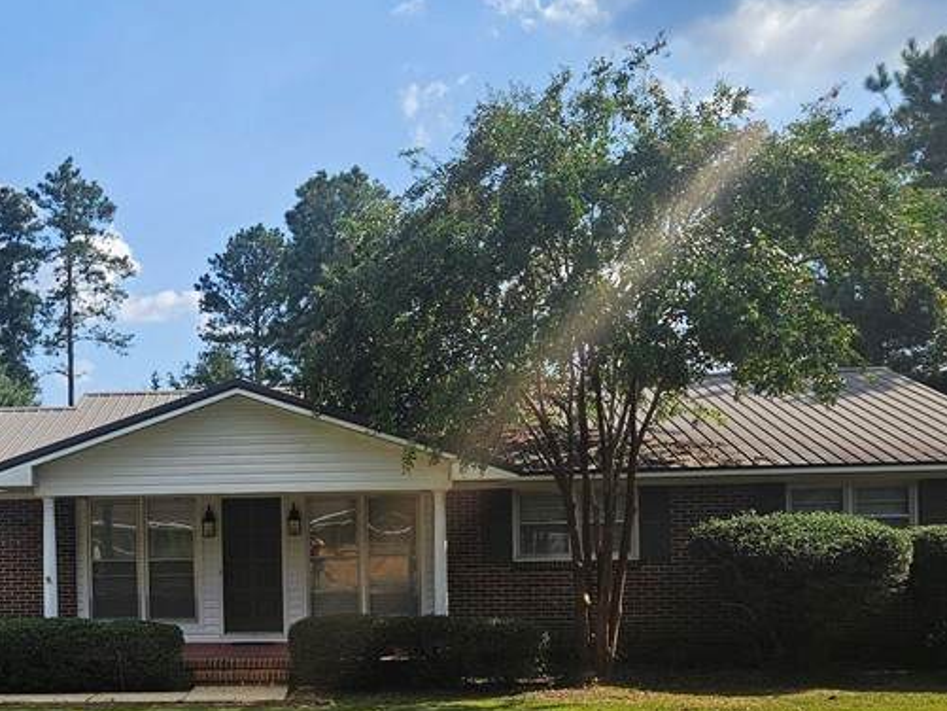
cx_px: 204
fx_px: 1286
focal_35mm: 47
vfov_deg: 30.4
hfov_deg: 39.0
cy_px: 526
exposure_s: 1/1920
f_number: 1.8
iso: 25
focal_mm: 5.4
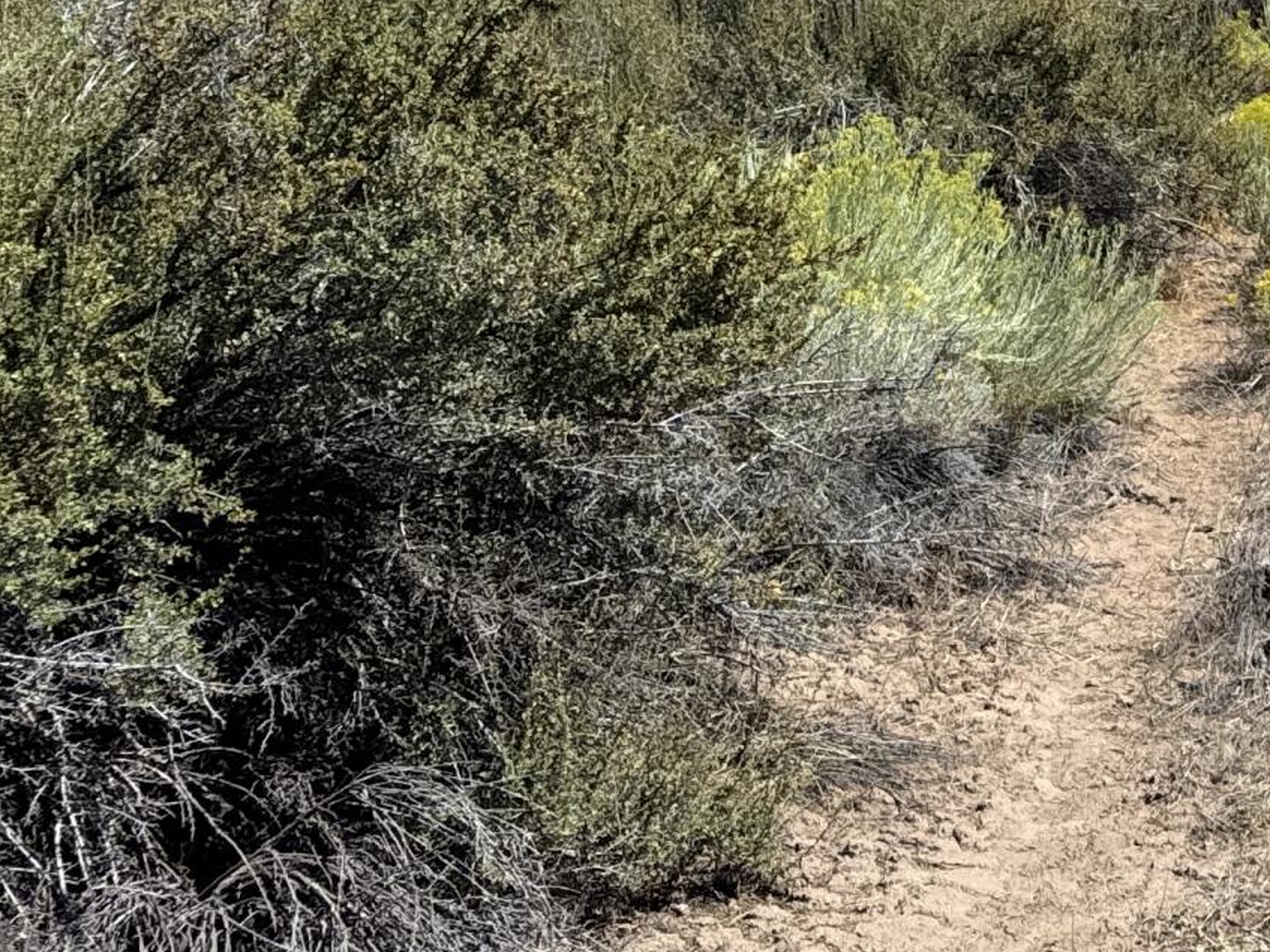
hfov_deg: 20.8
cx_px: 1691
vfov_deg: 16.5
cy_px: -231
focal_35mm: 85
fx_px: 3118
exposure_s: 1/3413
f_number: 1.78
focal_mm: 6.76
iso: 80
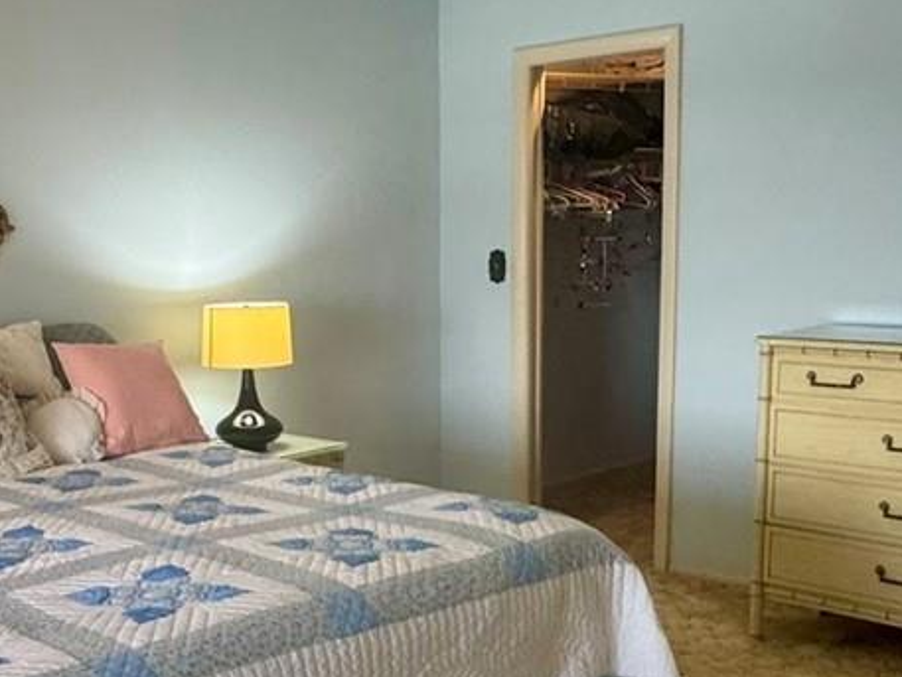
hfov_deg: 37.2
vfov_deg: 29.6
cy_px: 418
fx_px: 1277
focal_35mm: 49
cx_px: 154
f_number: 2.2
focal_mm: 2.22
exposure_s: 1/120
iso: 250
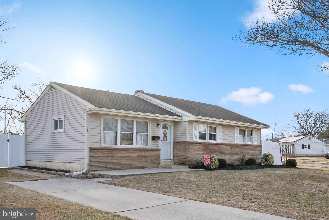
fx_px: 320
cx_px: 164
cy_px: 110
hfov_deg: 54.4
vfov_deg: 37.9
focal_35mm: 35
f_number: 7.1
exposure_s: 1/640
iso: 400
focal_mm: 35
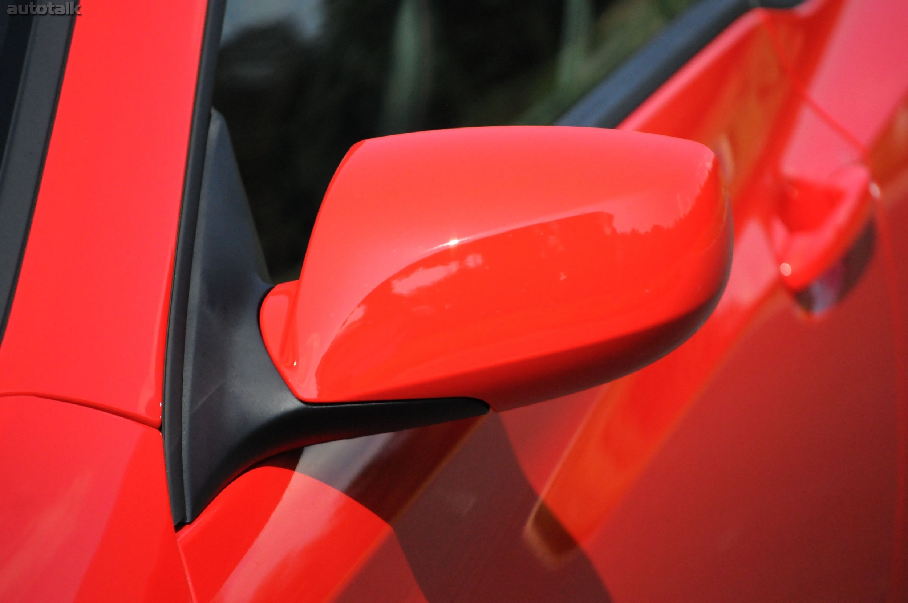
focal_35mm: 180
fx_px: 4535
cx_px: 454
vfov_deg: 7.6
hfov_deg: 11.4
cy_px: 302
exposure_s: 1/8000
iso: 2000
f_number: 5.6
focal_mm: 120
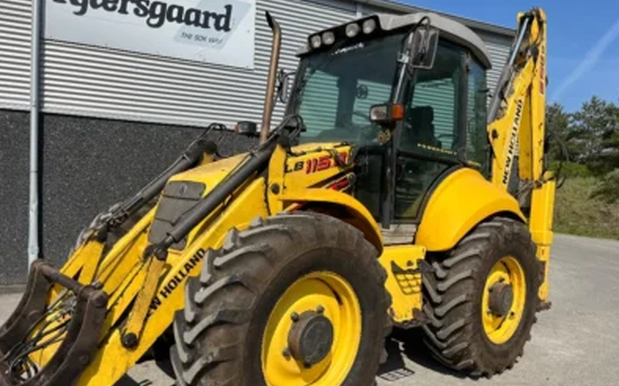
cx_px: 308
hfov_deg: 66.5
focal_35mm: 28
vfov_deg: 44.4
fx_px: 472
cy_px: 220
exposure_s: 1/3623
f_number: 1.6
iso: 50
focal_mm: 5.1
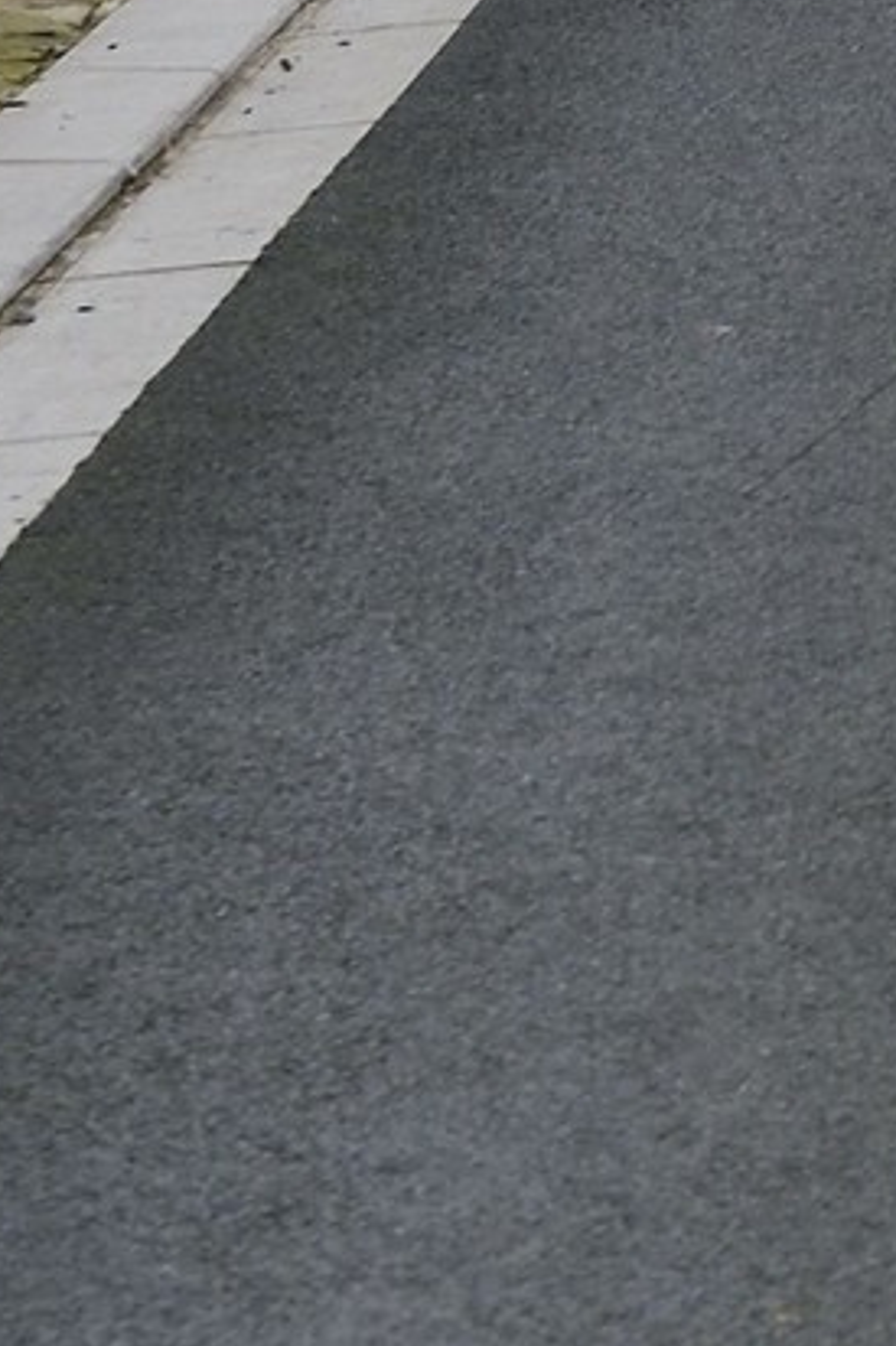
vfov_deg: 7.0
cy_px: -1872
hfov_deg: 4.8
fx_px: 10424
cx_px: 2088
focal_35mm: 279
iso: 200
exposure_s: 1/200
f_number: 9
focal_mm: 48
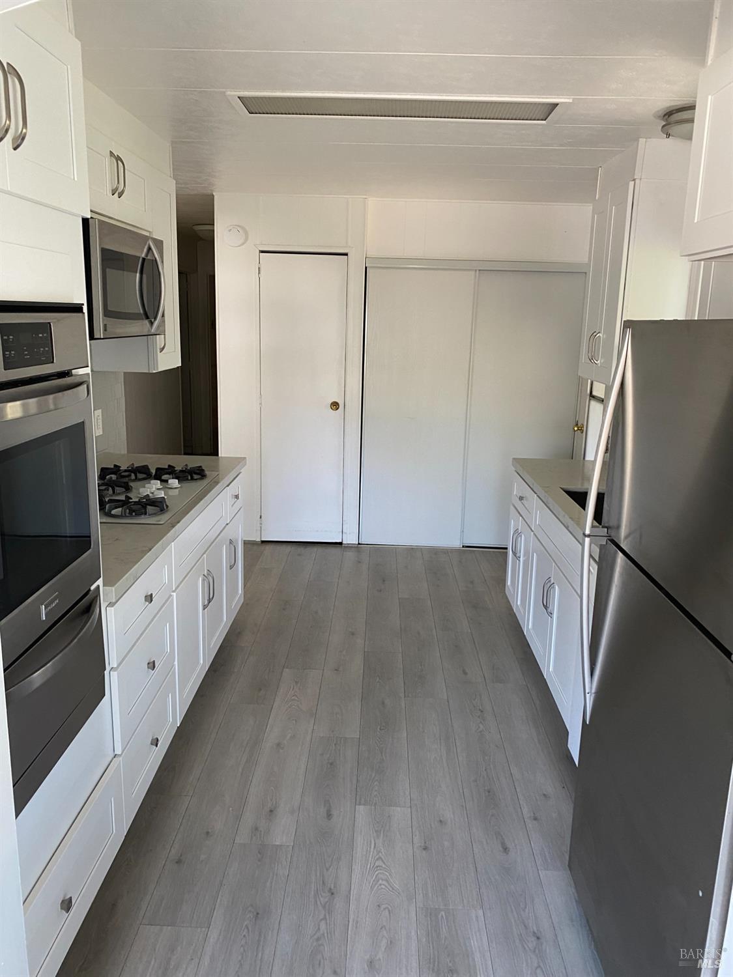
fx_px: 734
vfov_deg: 67.3
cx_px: 366
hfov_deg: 53.1
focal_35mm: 26
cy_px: 488
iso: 125
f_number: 1.8
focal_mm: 4.25
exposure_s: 1/68
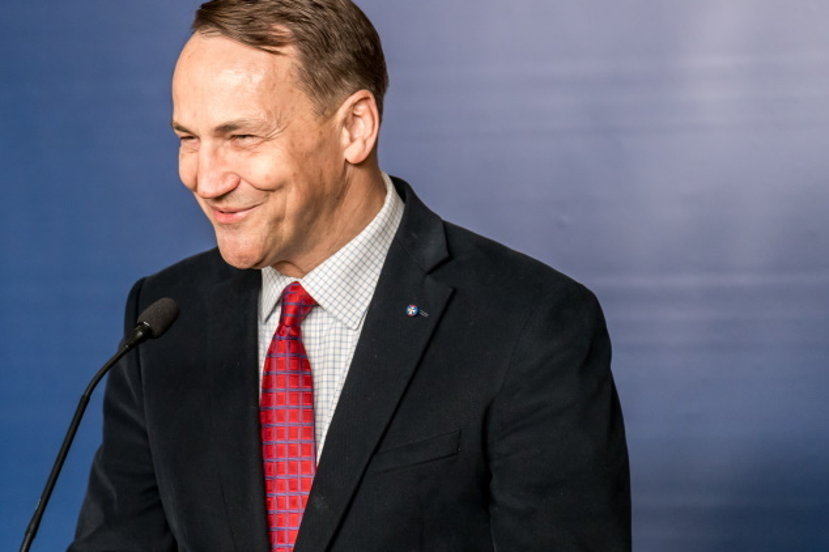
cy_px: 337
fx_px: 4534
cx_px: 167
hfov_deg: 10.4
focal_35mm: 197
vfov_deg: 7.0
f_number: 2.8
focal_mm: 104
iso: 2000
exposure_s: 1/80
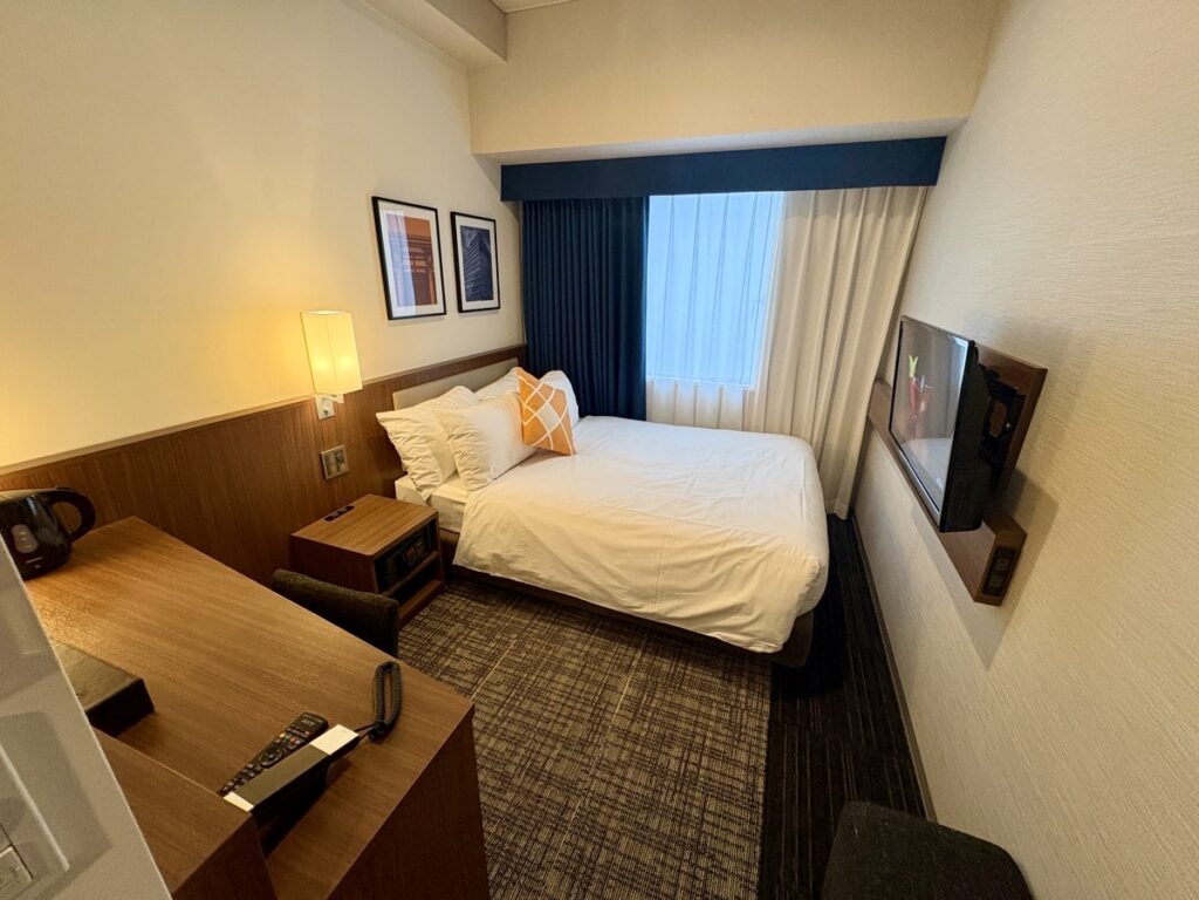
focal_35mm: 14
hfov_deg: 102.1
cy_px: 450
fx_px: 485
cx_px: 600
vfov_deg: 85.7
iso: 500
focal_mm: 2.22
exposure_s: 1/60
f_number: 2.2
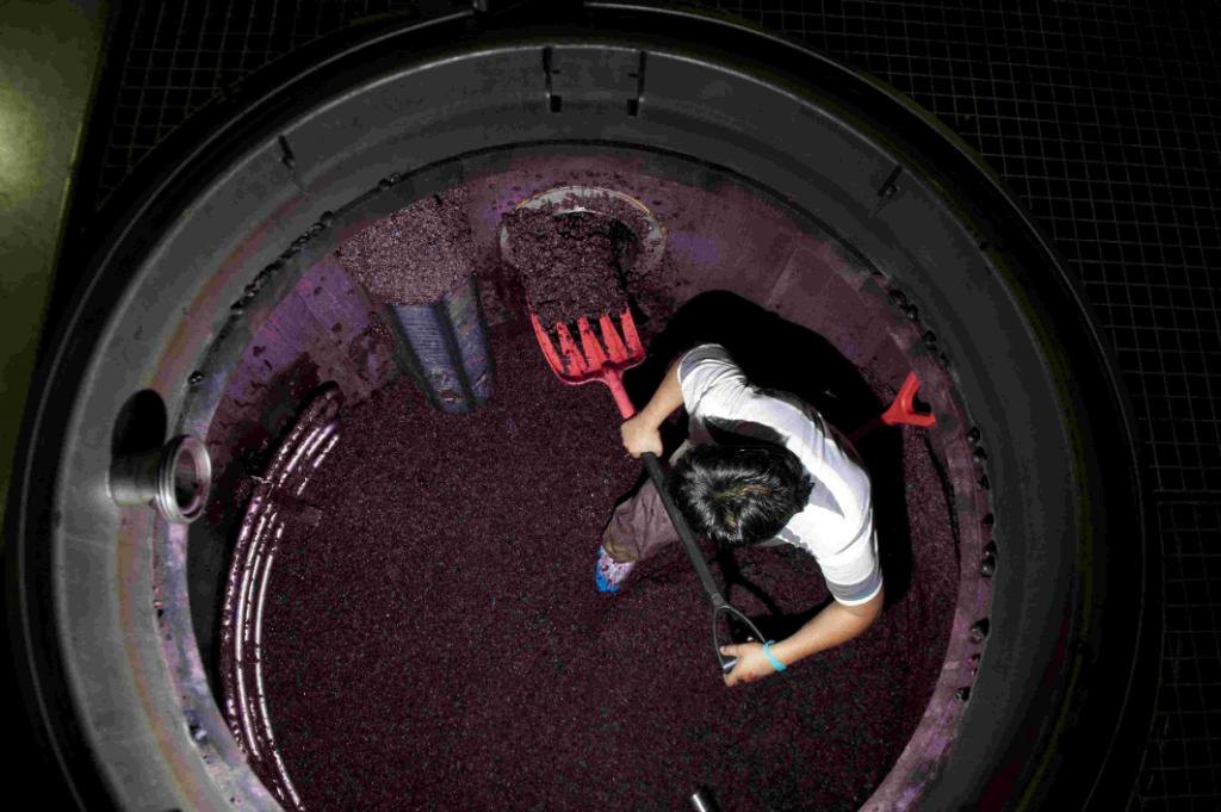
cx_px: 610
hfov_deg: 73.8
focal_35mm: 24
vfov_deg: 53.1
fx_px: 813
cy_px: 406
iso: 400
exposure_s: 1/125
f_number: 5.6
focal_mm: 24
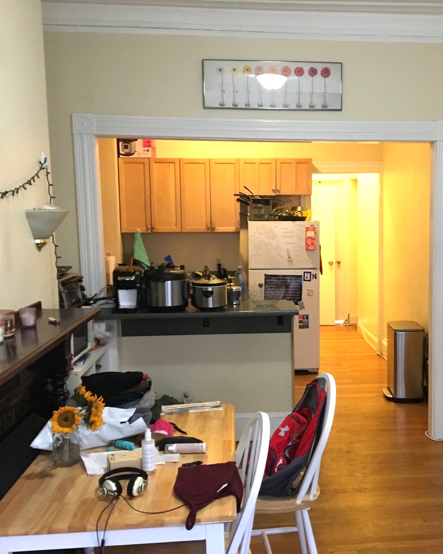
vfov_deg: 47.9
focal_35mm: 38
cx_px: 293
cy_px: 277
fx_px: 623
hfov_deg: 38.7
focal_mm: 4.15
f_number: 2.2
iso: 250
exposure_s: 1/15
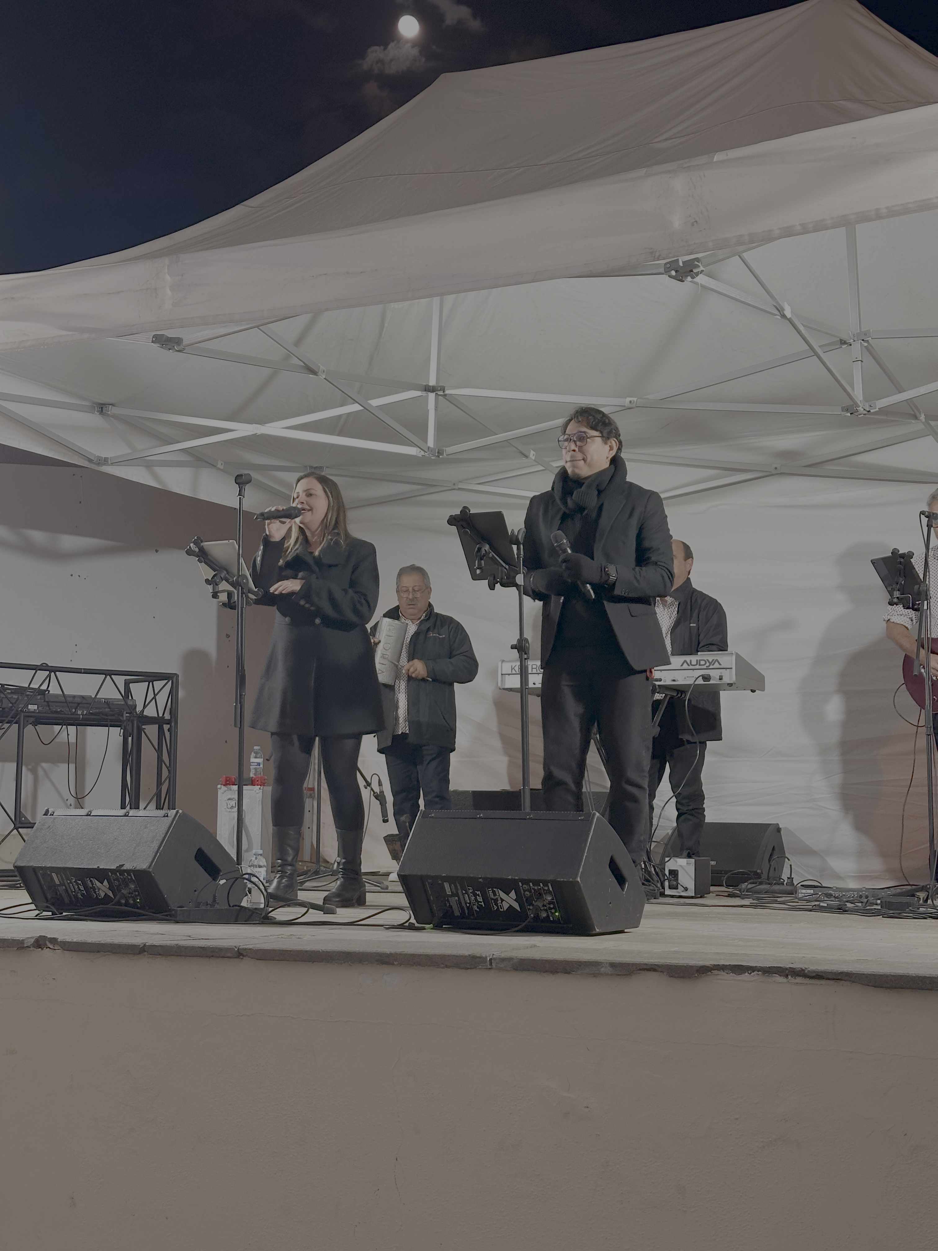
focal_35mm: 48
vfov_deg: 39.7
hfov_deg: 30.3
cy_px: 626
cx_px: 469
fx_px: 1734
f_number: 1.78
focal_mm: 6.86
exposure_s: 1/50
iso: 160
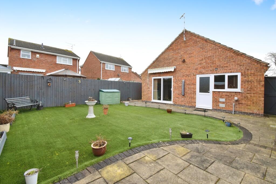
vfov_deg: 77.3
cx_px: 138
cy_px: 92
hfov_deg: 100.4
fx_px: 115
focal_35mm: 15
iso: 1000
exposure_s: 1/250
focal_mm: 10
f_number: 9
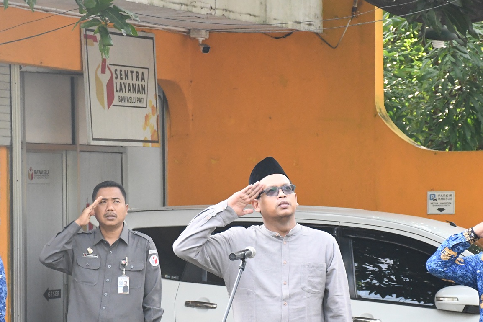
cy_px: 262
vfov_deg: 6.6
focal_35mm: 208
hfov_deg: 9.9
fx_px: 2790
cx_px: 272
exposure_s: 1/1250
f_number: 5.3
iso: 3200
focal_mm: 80
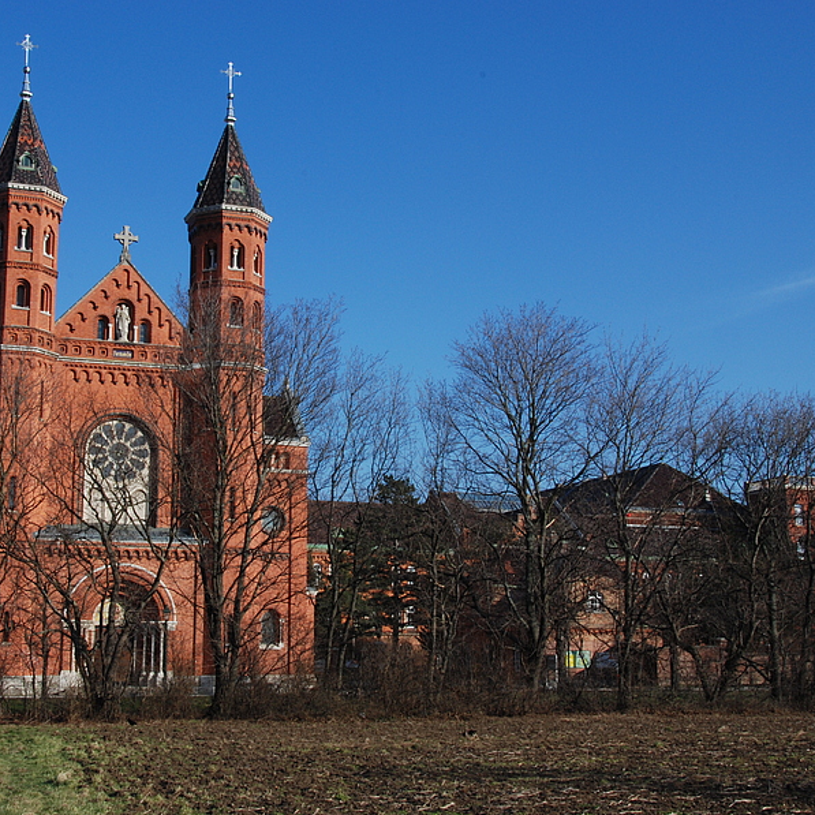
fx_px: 1332
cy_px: 407
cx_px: 325
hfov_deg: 33.9
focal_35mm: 50
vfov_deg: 34.0
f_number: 22
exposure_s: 1/80
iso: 250
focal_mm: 26
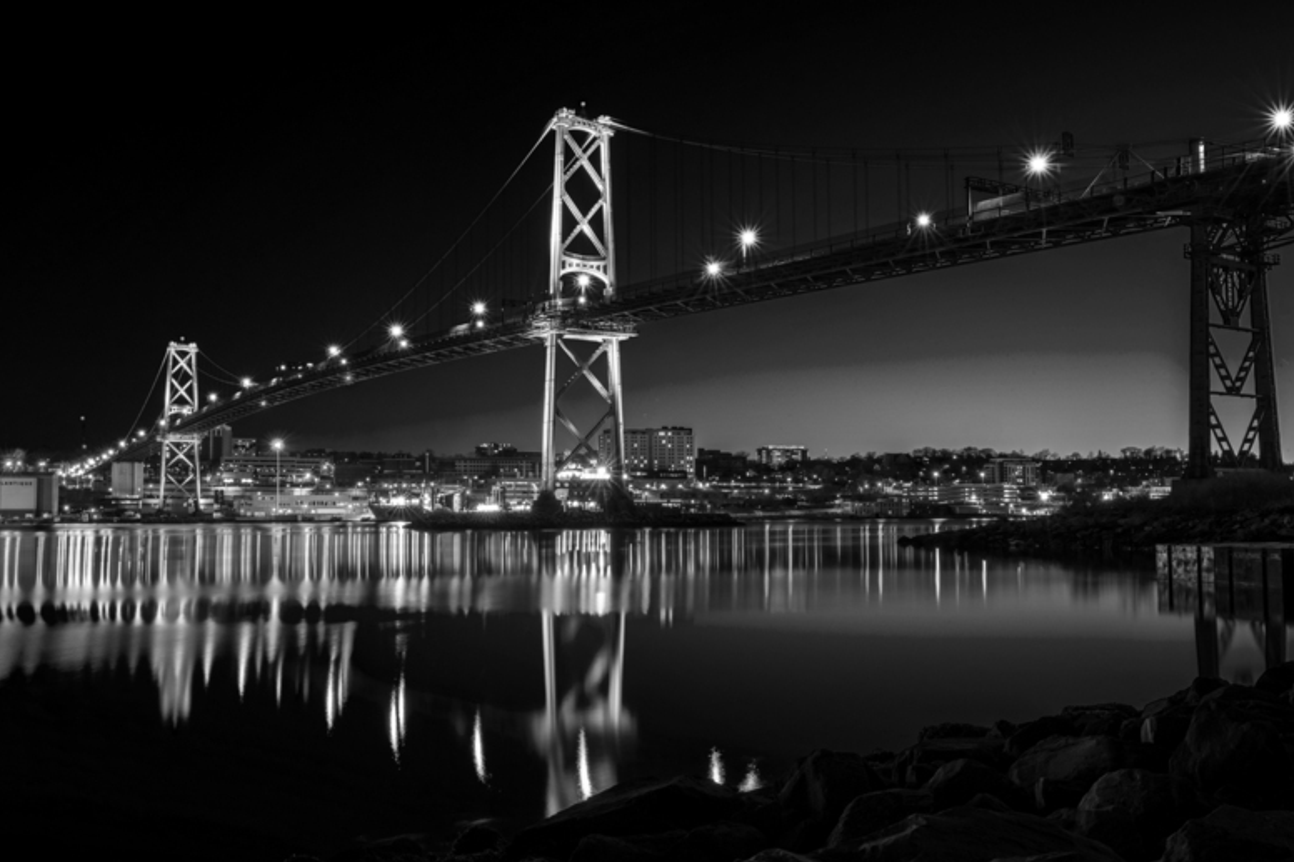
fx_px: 1186
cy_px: 440
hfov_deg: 57.2
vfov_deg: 40.0
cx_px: 629
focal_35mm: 33
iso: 100
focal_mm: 32
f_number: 22
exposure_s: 101
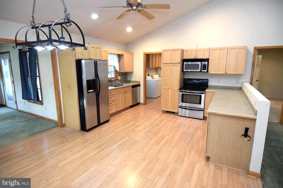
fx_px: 141
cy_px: 94
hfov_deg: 90.0
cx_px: 142
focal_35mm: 18
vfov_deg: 67.4
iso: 400
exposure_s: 1/60
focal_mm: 12
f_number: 4
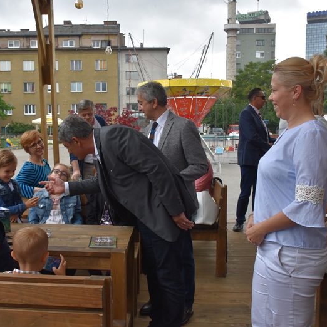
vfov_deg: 39.2
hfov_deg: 39.0
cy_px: 166
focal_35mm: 43
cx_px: 128
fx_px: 460
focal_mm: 22
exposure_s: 1/320
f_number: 9
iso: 640
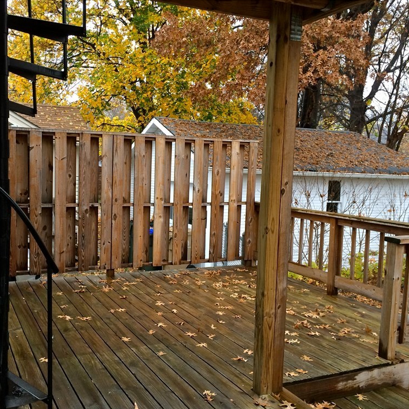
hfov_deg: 46.9
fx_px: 468
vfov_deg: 47.2
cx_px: 163
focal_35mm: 35
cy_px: 208
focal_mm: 4.15
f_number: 2.2
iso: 40
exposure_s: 1/40
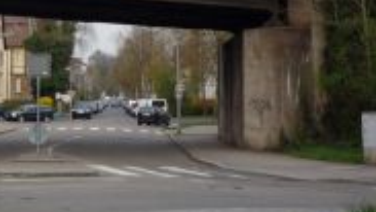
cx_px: -78
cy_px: 21
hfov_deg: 20.5
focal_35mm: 97
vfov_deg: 12.4
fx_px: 967
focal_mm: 5.2
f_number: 4
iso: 100
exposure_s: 1/320
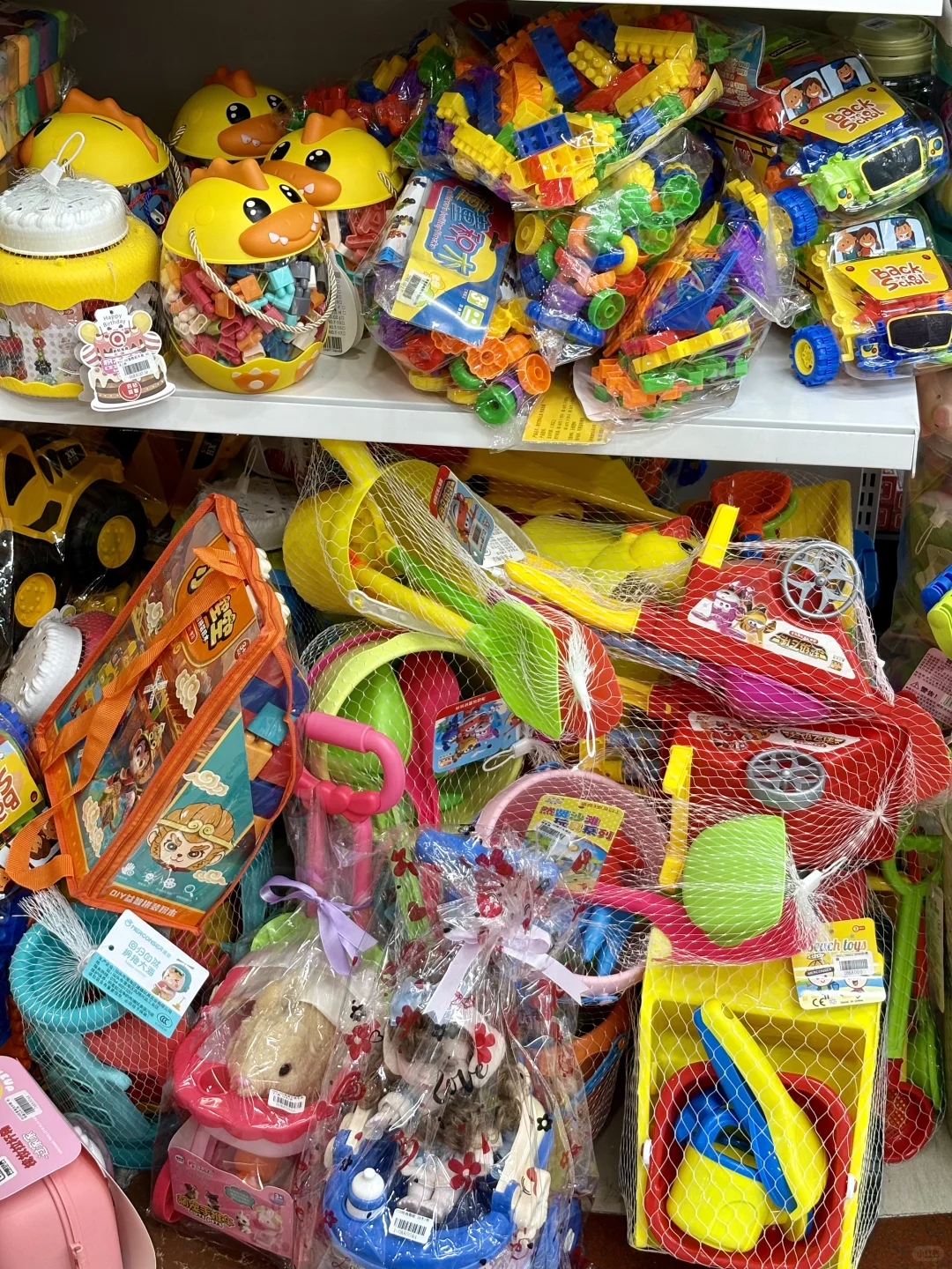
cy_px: 634
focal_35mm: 52
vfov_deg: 36.8
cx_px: 476
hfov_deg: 28.0
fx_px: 1907
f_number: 1.6
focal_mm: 5.96
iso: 50
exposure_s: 1/72
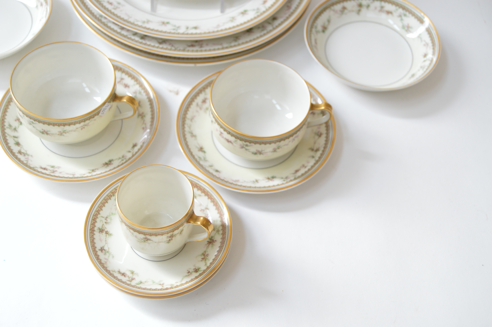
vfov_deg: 26.4
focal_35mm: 51
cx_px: 246
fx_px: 696
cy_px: 164
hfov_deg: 38.9
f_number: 4.5
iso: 640
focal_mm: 34
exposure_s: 1/60
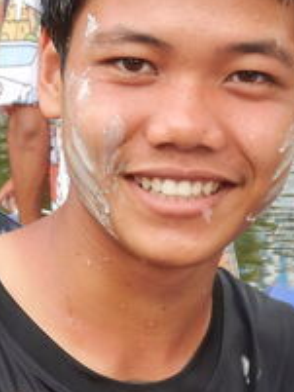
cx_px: 111
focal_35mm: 175
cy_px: 380
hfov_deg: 8.5
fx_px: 1980
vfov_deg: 11.2
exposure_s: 1/100
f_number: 4.3
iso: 125
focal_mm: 7.8
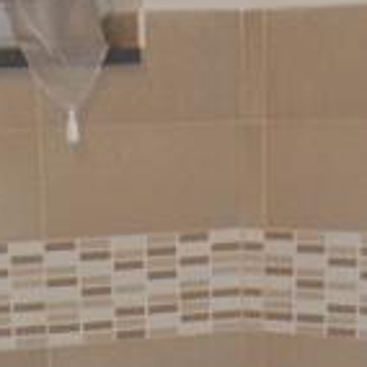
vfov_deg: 14.5
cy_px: 550
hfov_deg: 15.5
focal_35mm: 112
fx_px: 1343
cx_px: 141
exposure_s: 1/30
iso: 160
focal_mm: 6.5
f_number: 3.1
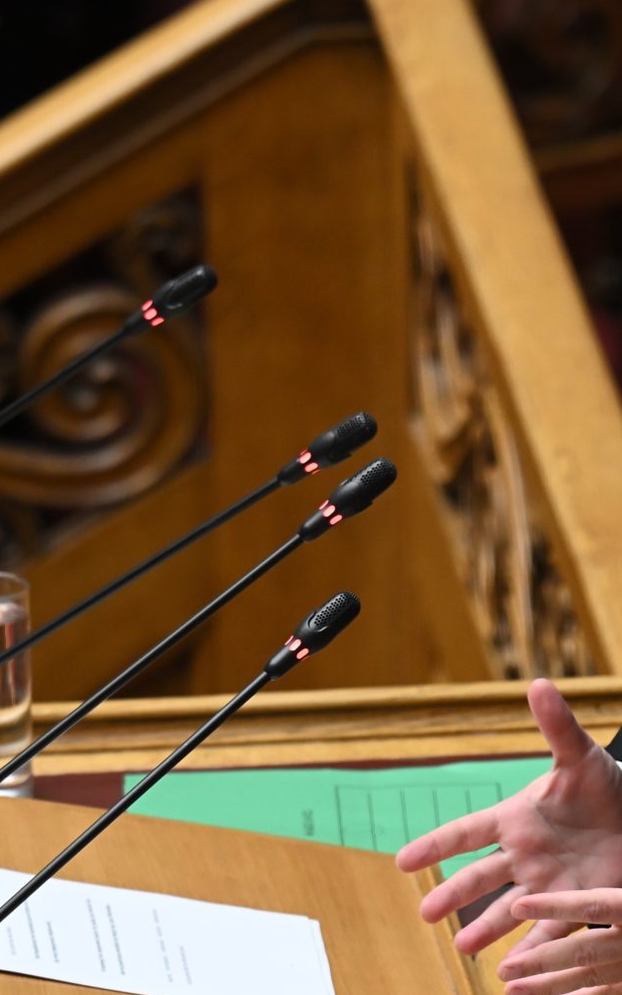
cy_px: 496
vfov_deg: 2.8
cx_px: 488
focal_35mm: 747
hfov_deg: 1.8
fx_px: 20255
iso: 3200
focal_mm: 360
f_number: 6
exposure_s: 1/250
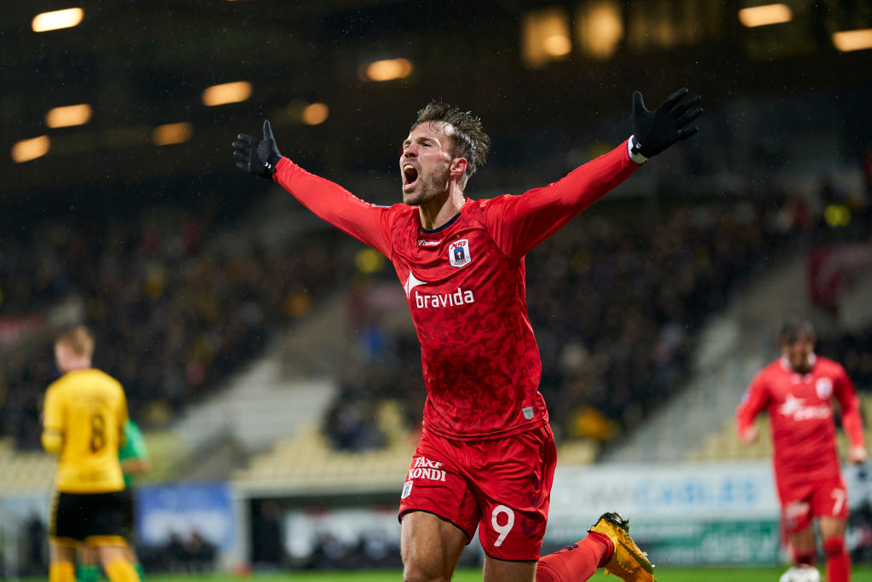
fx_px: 3270
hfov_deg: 15.2
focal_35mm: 135
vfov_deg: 10.2
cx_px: 436
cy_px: 291
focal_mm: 135
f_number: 1.8
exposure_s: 1/2000
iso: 2000
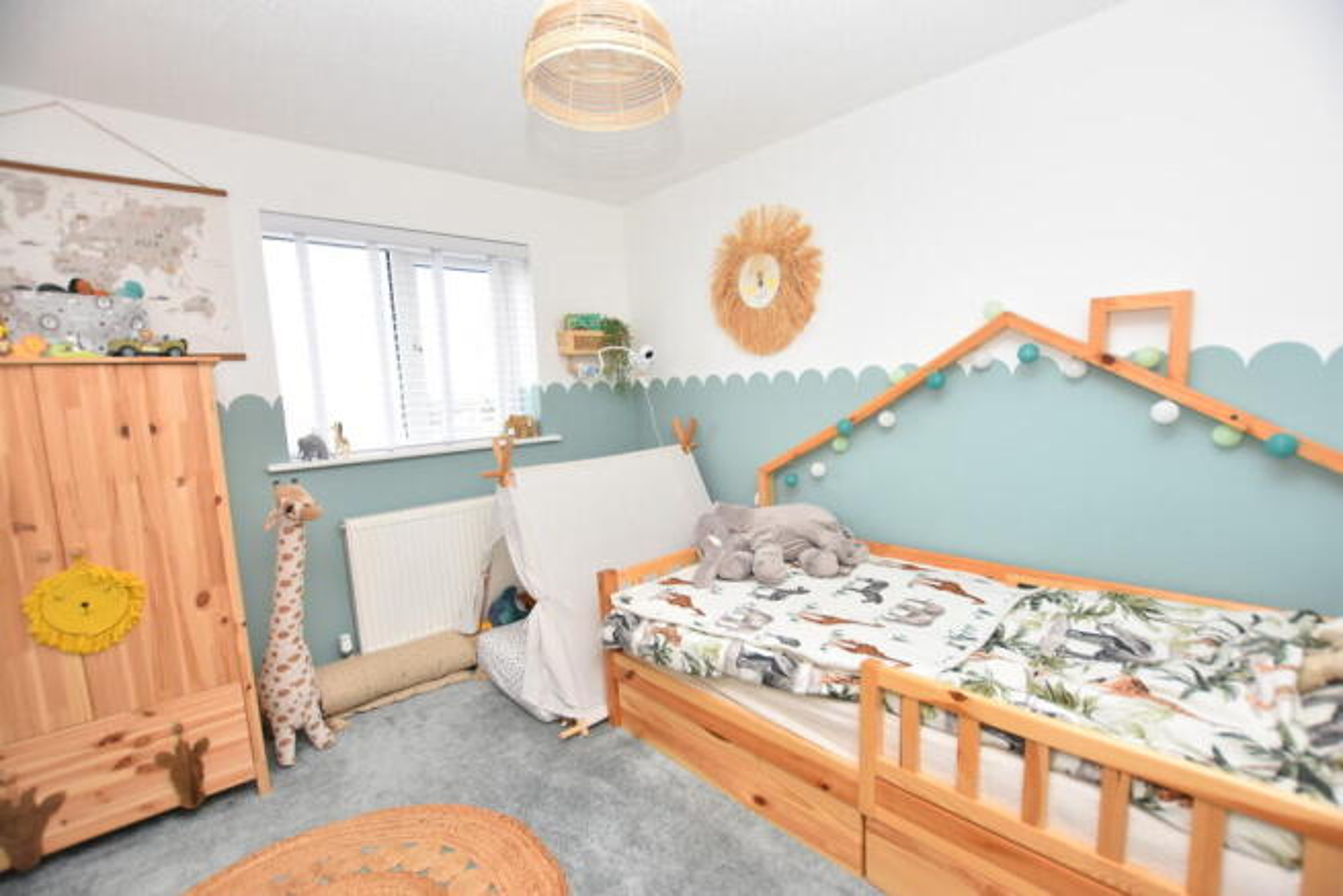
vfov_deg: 77.4
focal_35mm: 15
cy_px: 448
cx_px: 672
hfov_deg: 100.4
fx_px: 560
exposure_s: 1/60
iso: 500
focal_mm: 10
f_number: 4
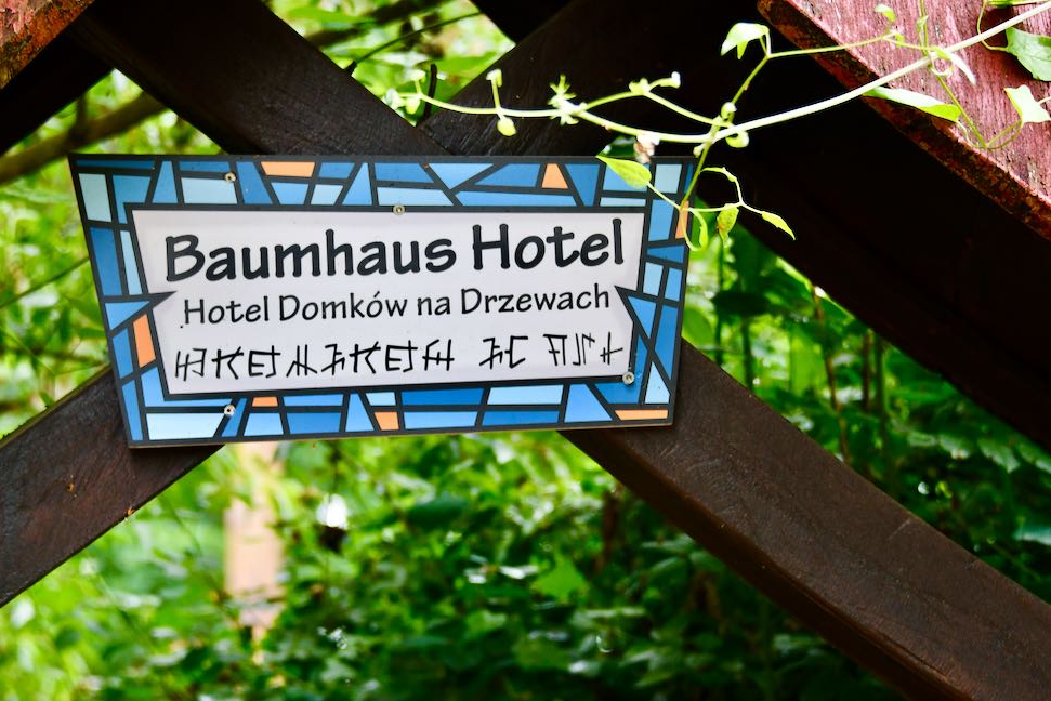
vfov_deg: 11.5
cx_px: 475
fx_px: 3475
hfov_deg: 17.2
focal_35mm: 119
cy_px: 344
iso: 800
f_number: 5
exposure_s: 1/200
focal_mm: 70
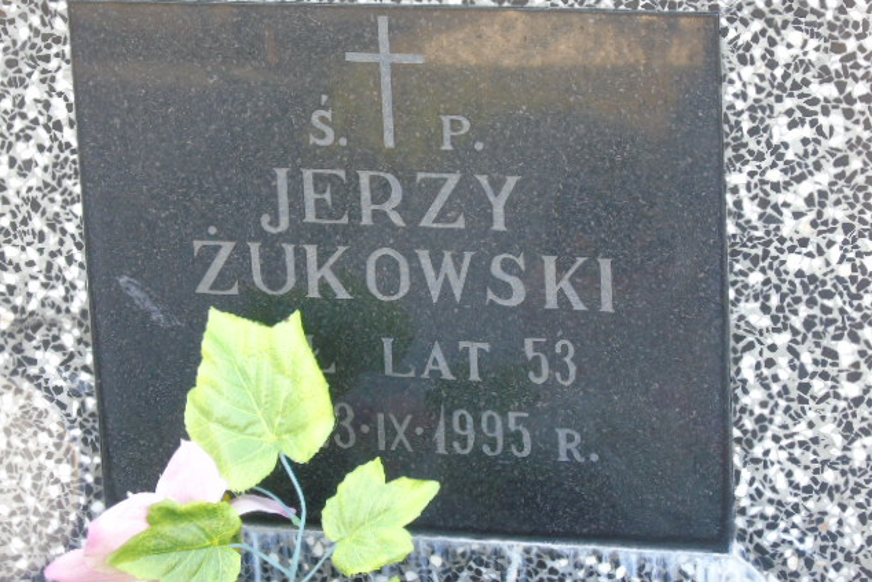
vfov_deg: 8.1
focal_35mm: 170
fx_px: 4118
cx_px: 433
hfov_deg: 12.1
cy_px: 256
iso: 400
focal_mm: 29
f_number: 4.9
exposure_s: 1/100
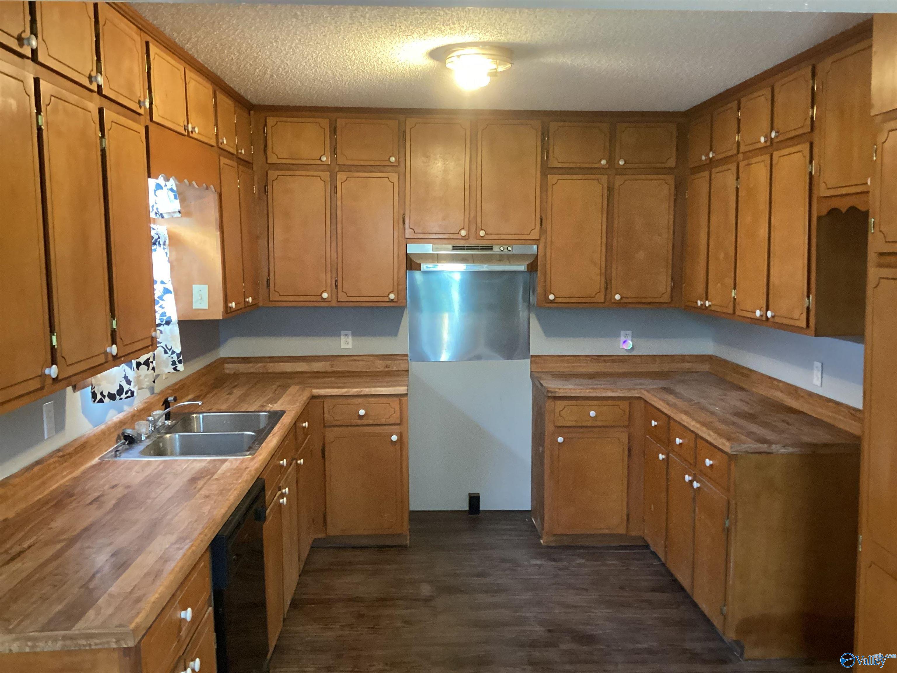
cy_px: 336
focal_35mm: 31
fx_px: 803
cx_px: 448
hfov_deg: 58.4
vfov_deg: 45.4
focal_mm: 3.3
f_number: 2.4
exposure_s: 1/40
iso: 400
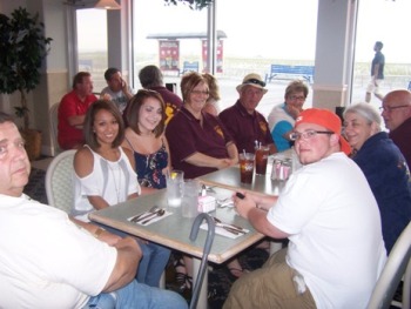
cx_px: 206
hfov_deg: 48.9
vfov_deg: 37.8
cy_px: 154
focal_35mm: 38
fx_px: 451
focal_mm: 6.3
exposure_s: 1/60
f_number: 2.8
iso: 140
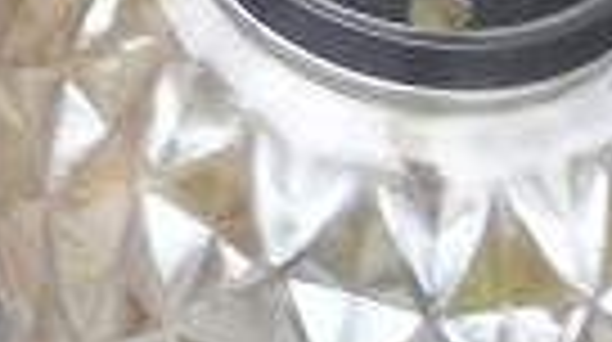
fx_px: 4213
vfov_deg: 4.2
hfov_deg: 7.9
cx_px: -657
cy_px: -1264
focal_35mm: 260
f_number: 2.2
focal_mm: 3.81
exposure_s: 1/100
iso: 64
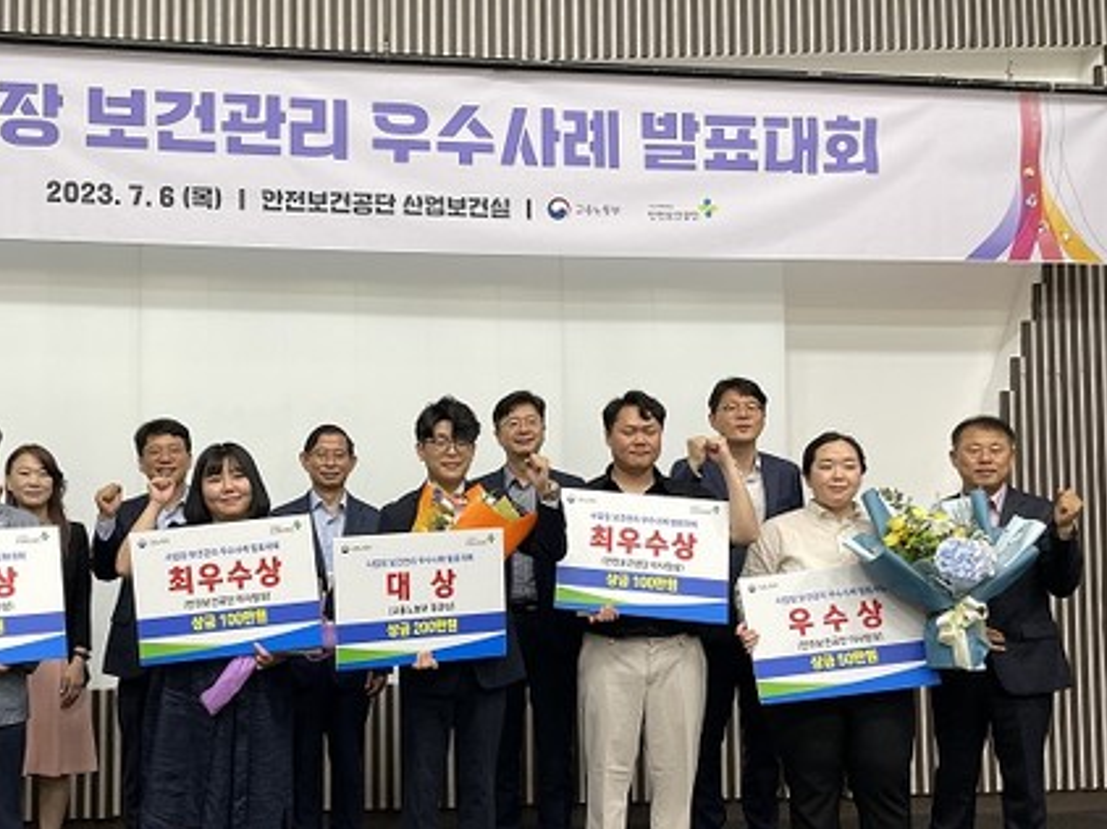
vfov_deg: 38.5
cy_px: 480
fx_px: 1183
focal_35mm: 37
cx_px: 365
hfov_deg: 49.3
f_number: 1.6
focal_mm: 4.2
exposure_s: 1/60
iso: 64
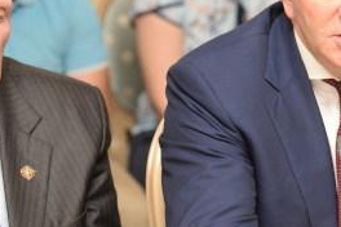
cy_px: 108
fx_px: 1724
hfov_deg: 11.2
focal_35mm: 182
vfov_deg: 7.5
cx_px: 329
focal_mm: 80
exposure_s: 1/160
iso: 500
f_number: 4
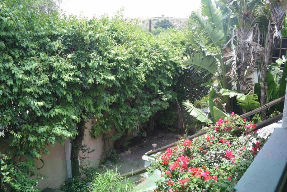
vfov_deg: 40.0
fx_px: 263
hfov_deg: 57.2
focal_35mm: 33
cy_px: 96
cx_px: 144
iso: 400
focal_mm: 22
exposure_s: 1/200
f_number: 7.1
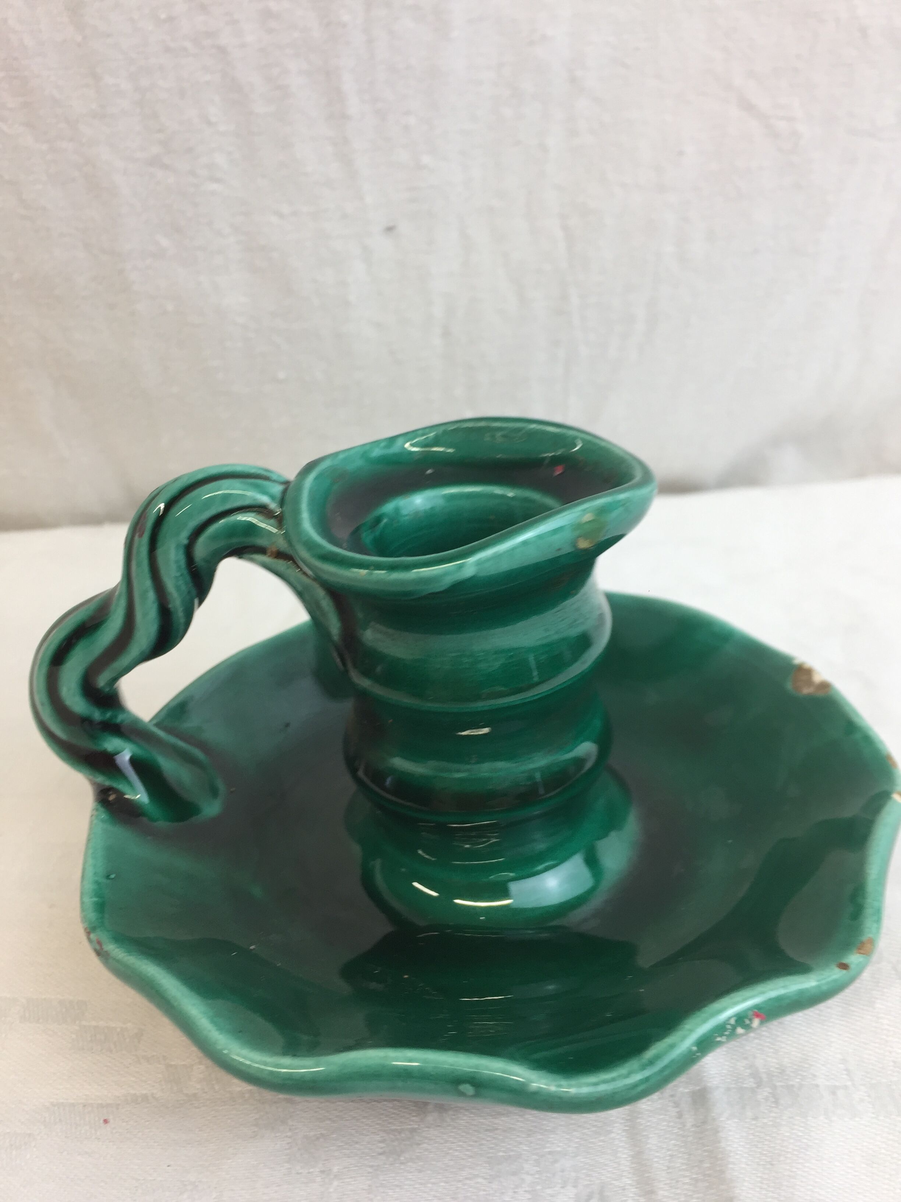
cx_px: 450
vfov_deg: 61.7
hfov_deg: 48.2
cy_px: 601
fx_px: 1006
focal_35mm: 29
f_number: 2.2
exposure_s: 1/100
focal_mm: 4.15
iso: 50
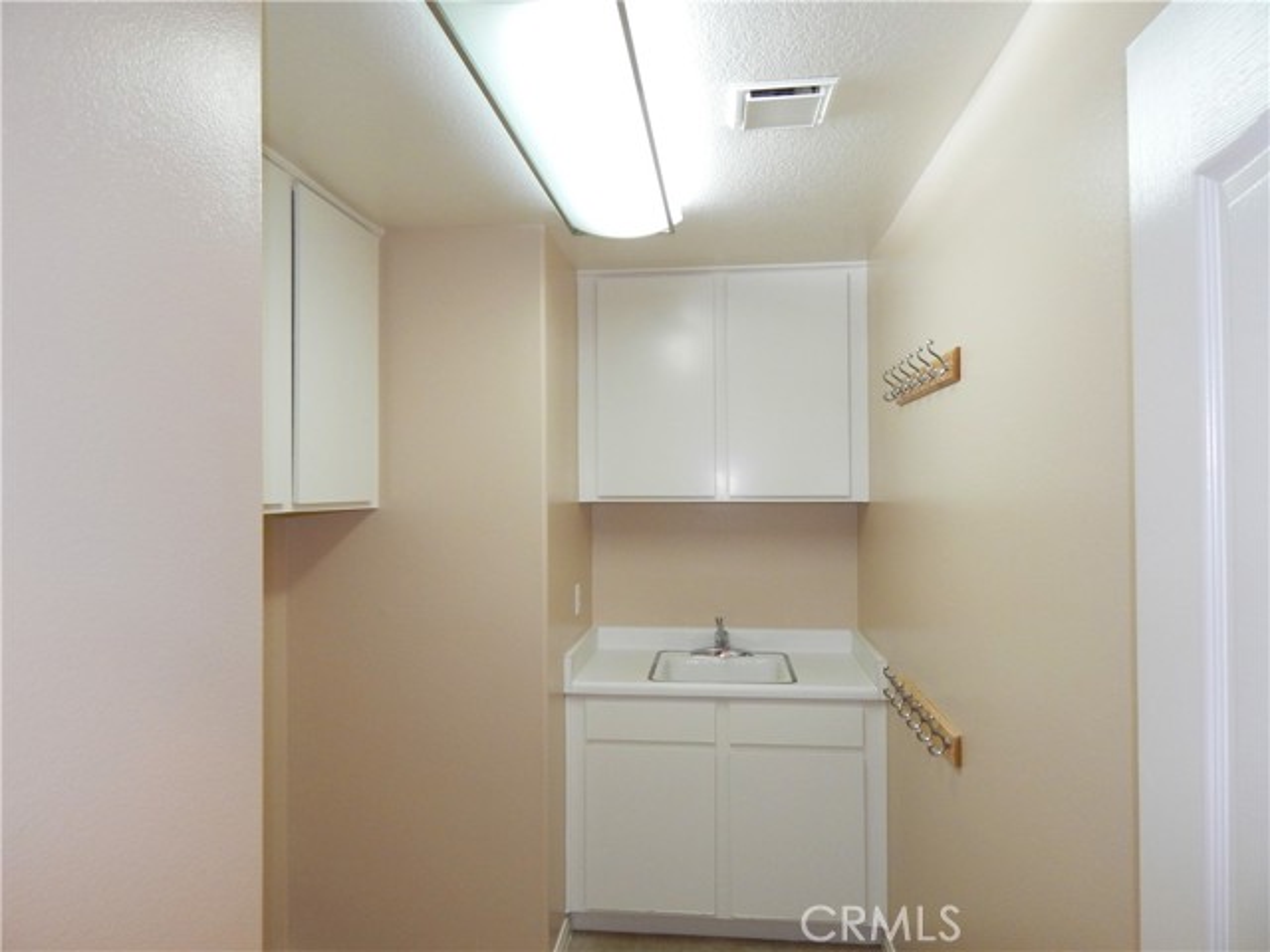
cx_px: 635
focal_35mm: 23
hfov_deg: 73.9
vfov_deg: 58.9
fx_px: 844
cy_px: 476
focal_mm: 4
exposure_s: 1/30
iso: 180
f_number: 3
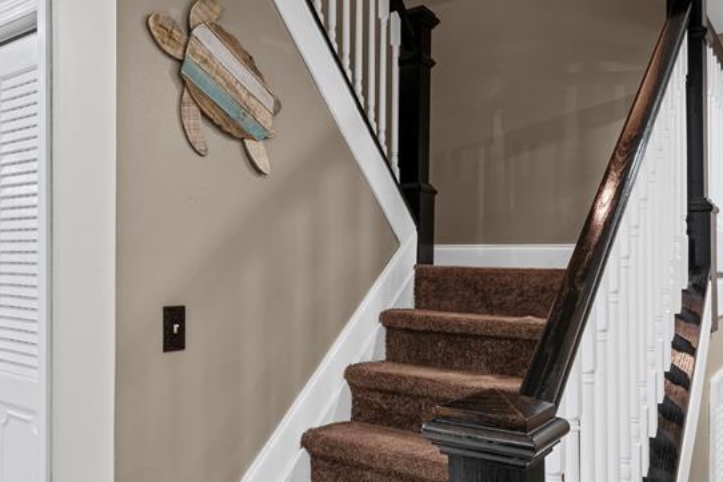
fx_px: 622
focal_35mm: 31
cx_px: 241
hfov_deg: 58.9
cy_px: 292
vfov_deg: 42.1
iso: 100
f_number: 13
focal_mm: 21
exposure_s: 1
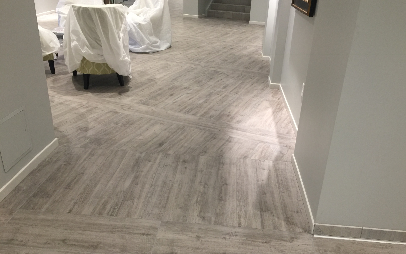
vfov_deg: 40.6
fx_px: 343
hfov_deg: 61.2
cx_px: 203
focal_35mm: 31
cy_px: 128
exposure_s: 1/15
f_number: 2.2
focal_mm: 4.15
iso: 32
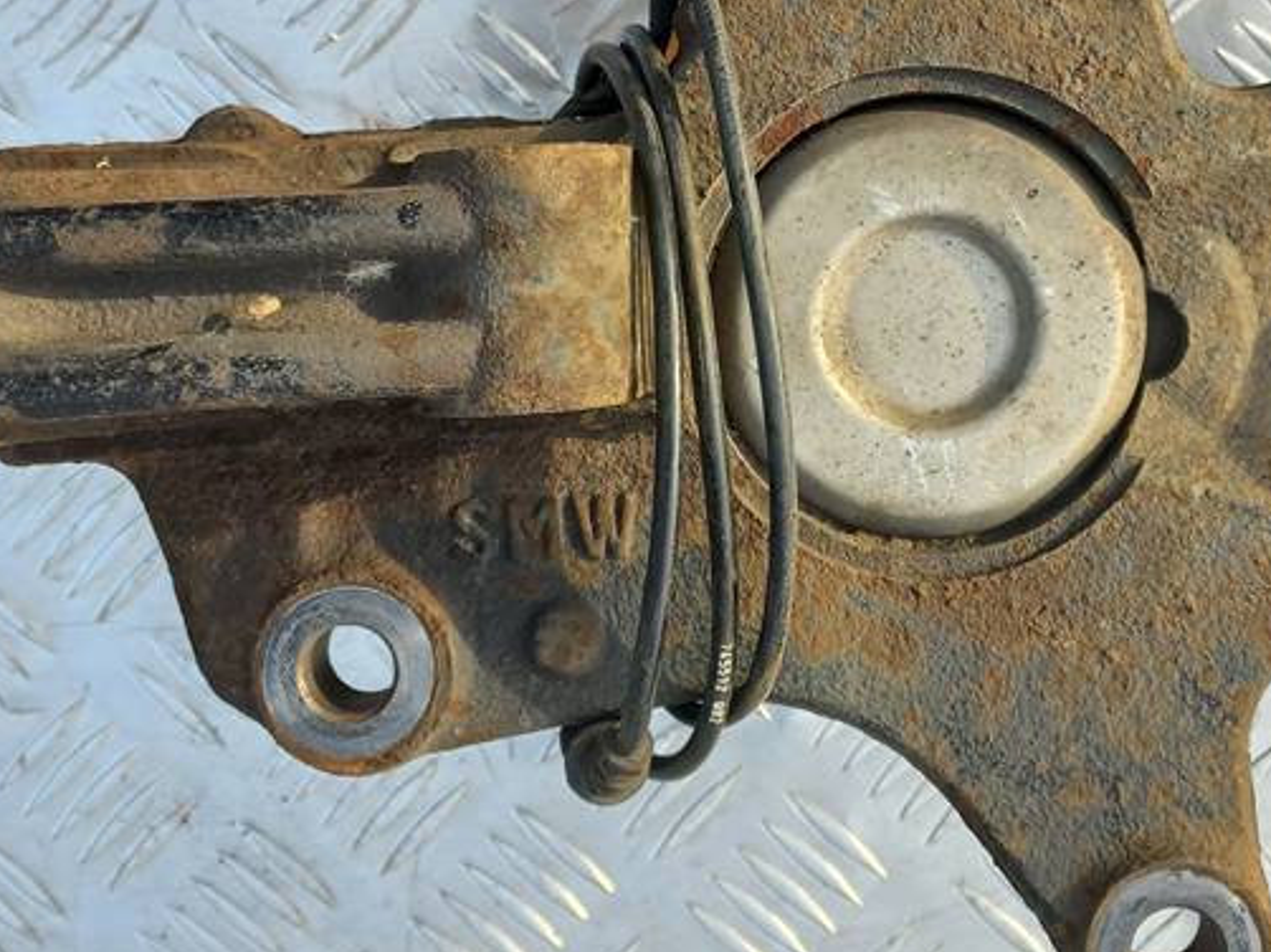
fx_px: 1872
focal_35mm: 51
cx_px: 823
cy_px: 235
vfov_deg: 28.1
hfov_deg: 37.2
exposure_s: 1/123
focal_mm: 4.6
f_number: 1.8
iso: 25
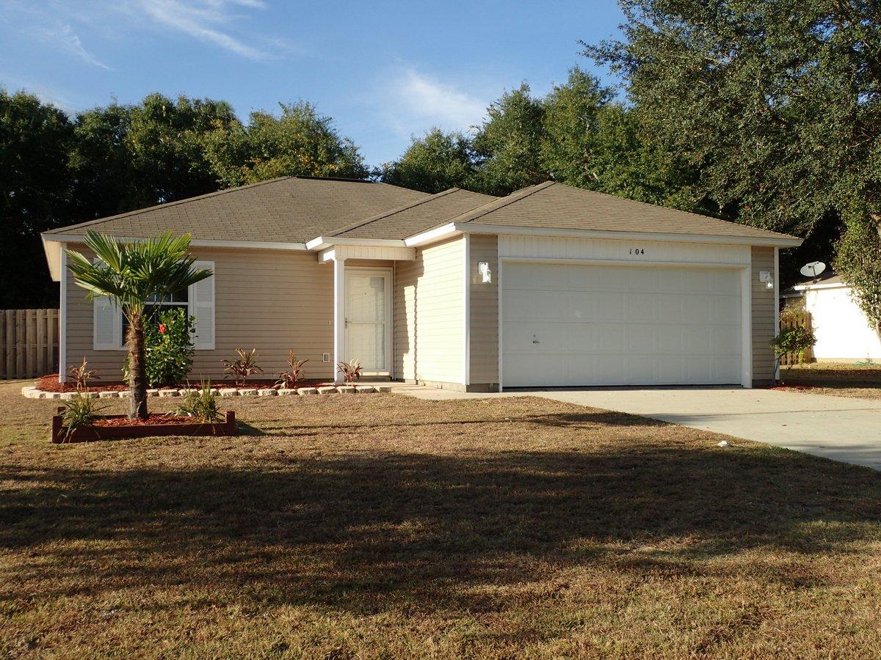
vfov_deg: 37.7
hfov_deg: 49.0
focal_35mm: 38
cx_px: 440
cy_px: 330
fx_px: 967
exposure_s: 1/500
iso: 100
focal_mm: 6.86
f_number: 3.5
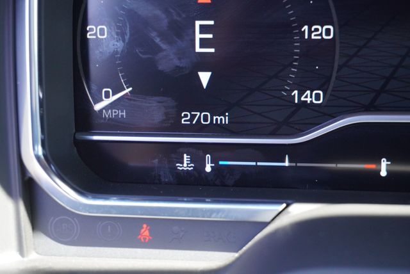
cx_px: 205
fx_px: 855
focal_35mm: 75
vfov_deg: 18.2
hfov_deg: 27.0
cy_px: 137
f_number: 5.6
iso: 1600
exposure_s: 1/160
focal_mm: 50
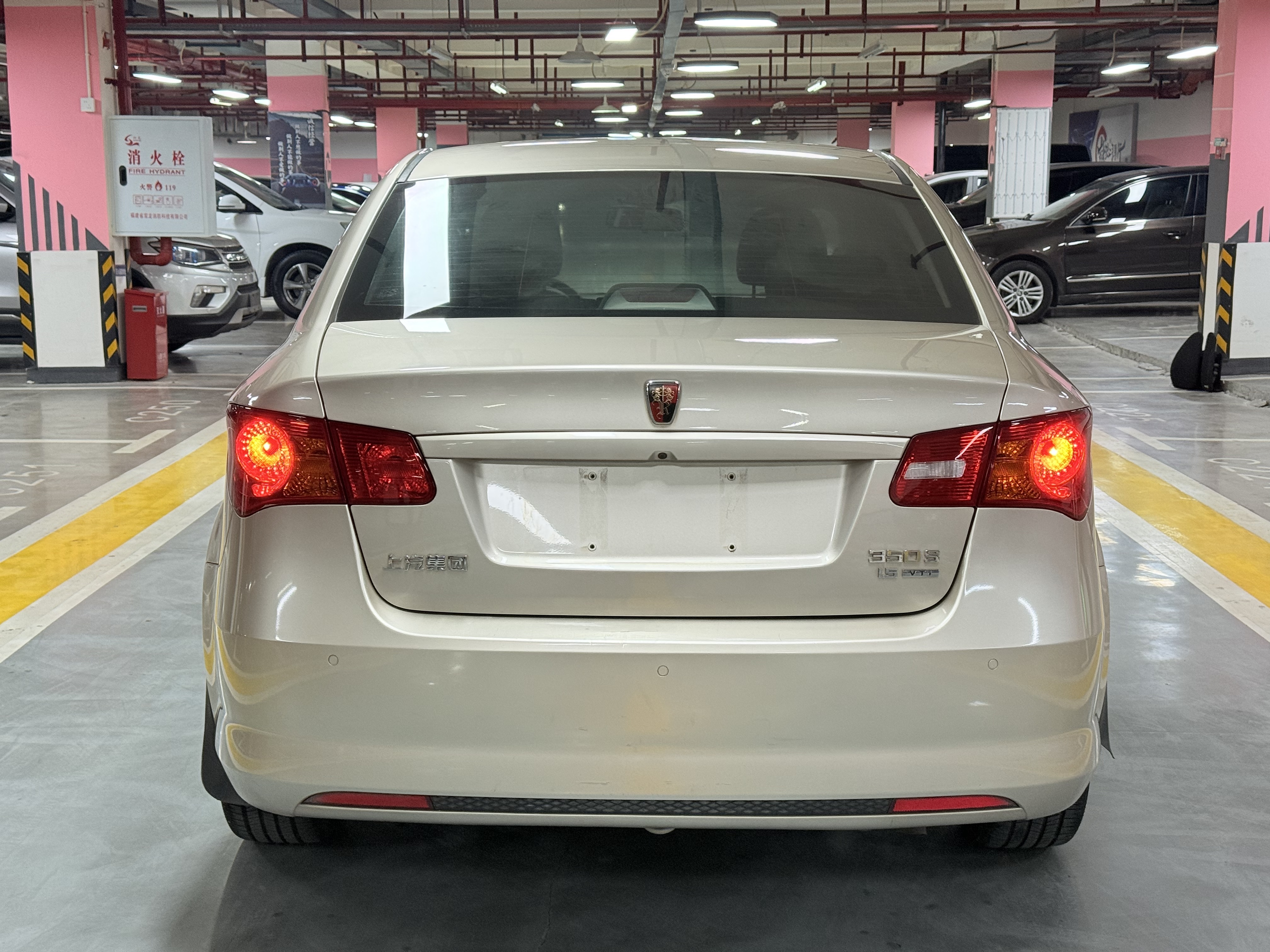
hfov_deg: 39.7
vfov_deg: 30.3
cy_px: 476
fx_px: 1761
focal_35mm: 48
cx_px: 635
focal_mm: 6.76
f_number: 1.78
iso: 80
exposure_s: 1/50
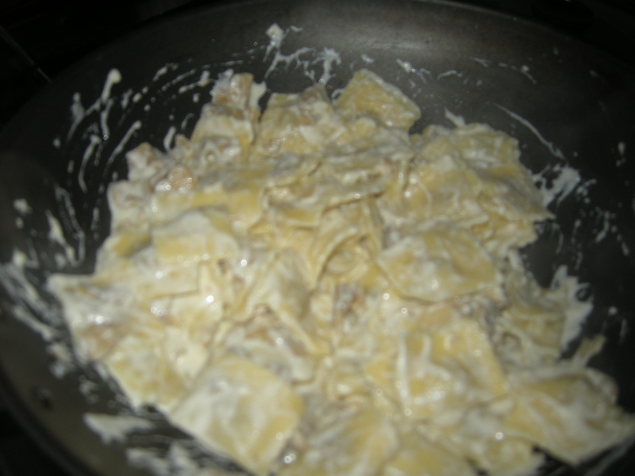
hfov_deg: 52.6
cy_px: 238
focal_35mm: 35
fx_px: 642
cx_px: 318
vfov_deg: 40.7
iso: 64
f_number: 2.7
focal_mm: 7.5
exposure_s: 1/60
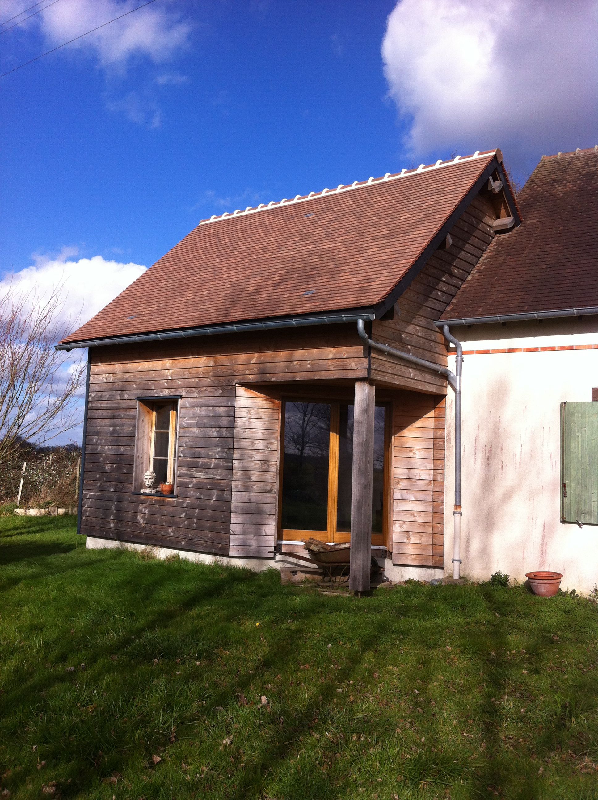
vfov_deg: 52.7
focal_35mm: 35
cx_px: 299
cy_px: 400
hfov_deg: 40.6
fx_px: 808
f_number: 2.8
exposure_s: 1/1257
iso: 80
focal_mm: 3.85
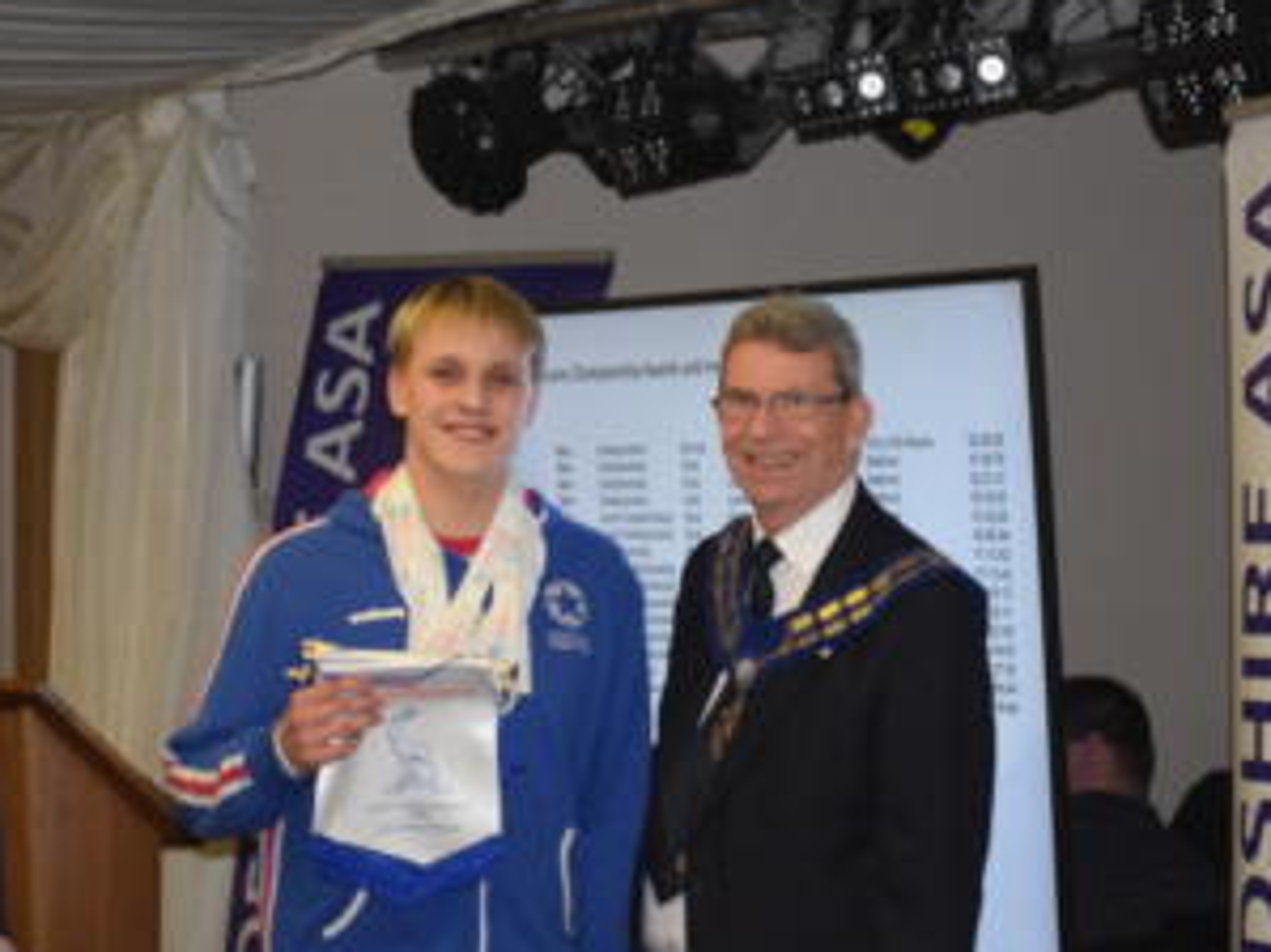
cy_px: 414
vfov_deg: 11.2
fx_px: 4874
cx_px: 808
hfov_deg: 14.8
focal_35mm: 133
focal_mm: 55
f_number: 5.6
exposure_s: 1/60
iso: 3200
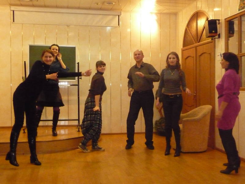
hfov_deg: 46.8
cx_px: 122
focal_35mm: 40
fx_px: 283
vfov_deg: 36.0
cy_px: 92
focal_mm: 6.7
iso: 1600
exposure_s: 1/60
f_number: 3.9
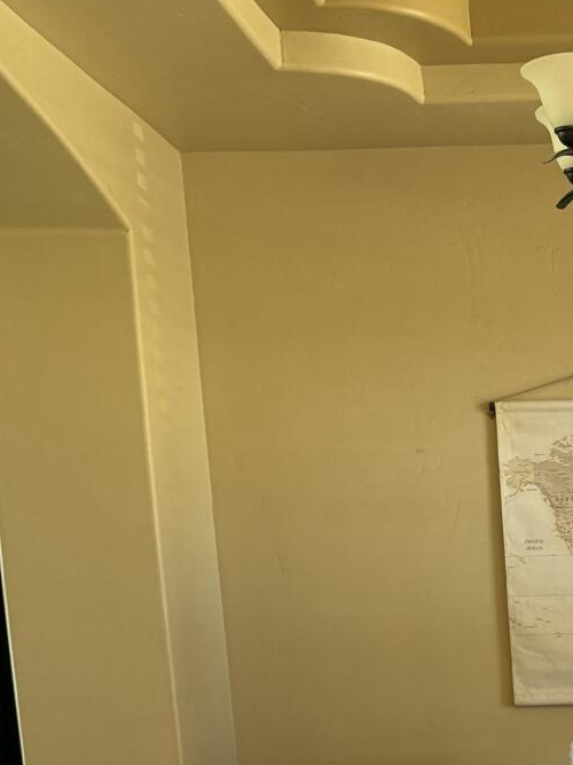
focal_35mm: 72
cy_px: 860
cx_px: 735
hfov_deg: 19.0
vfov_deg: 25.0
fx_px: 1590
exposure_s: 1/60
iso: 320
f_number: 1.78
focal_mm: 6.76
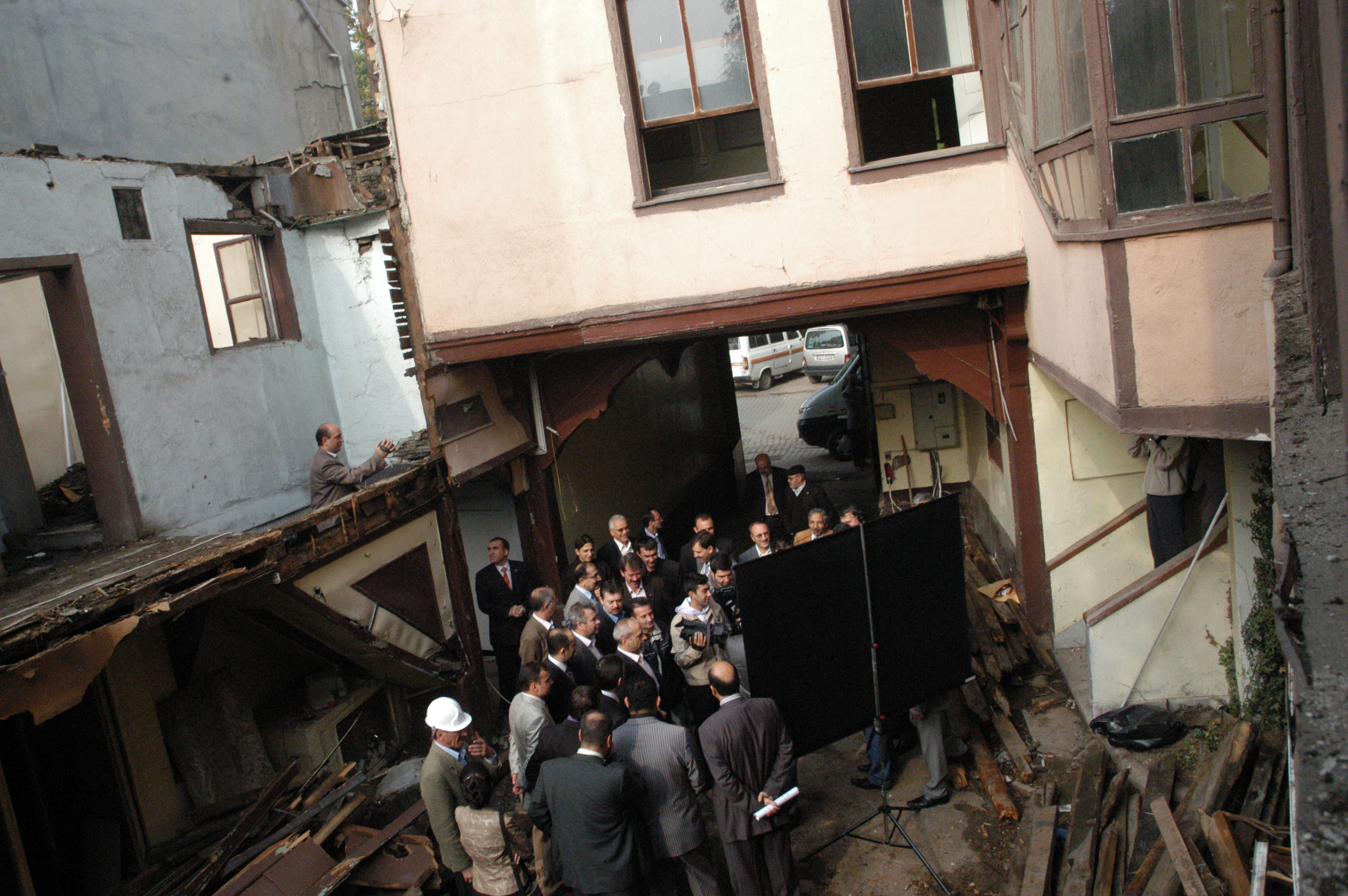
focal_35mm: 27
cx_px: 674
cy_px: 448
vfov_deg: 47.8
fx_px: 1010
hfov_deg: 67.4
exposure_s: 1/800
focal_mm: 18
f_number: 9
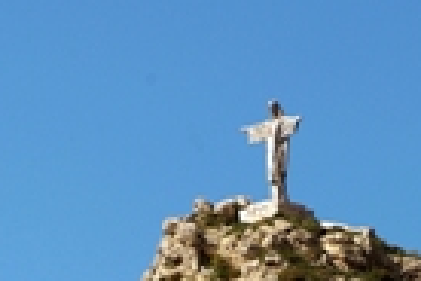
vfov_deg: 2.2
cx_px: 31
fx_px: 7332
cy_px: 258
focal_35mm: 627
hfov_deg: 3.3
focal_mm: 135
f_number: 6.7
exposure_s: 1/500
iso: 100
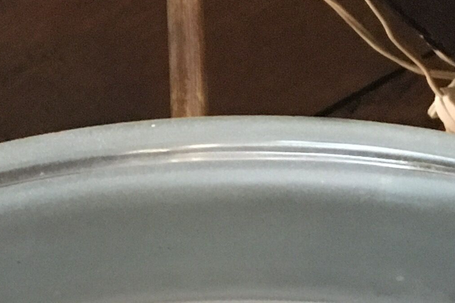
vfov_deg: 11.2
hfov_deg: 17.0
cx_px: 169
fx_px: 1517
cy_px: 350
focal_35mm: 120
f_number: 2.2
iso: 320
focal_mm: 4.15
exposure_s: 1/17
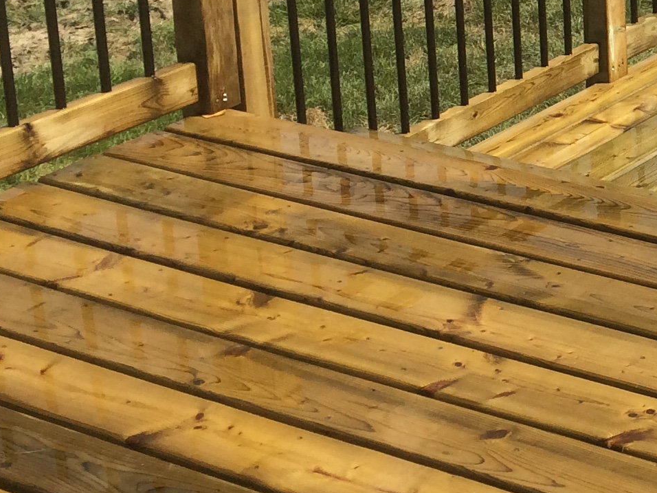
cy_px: -115
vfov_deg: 14.4
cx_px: 1003
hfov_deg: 17.7
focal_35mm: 99
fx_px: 1879
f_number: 2.2
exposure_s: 1/2053
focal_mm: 4.15
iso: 32
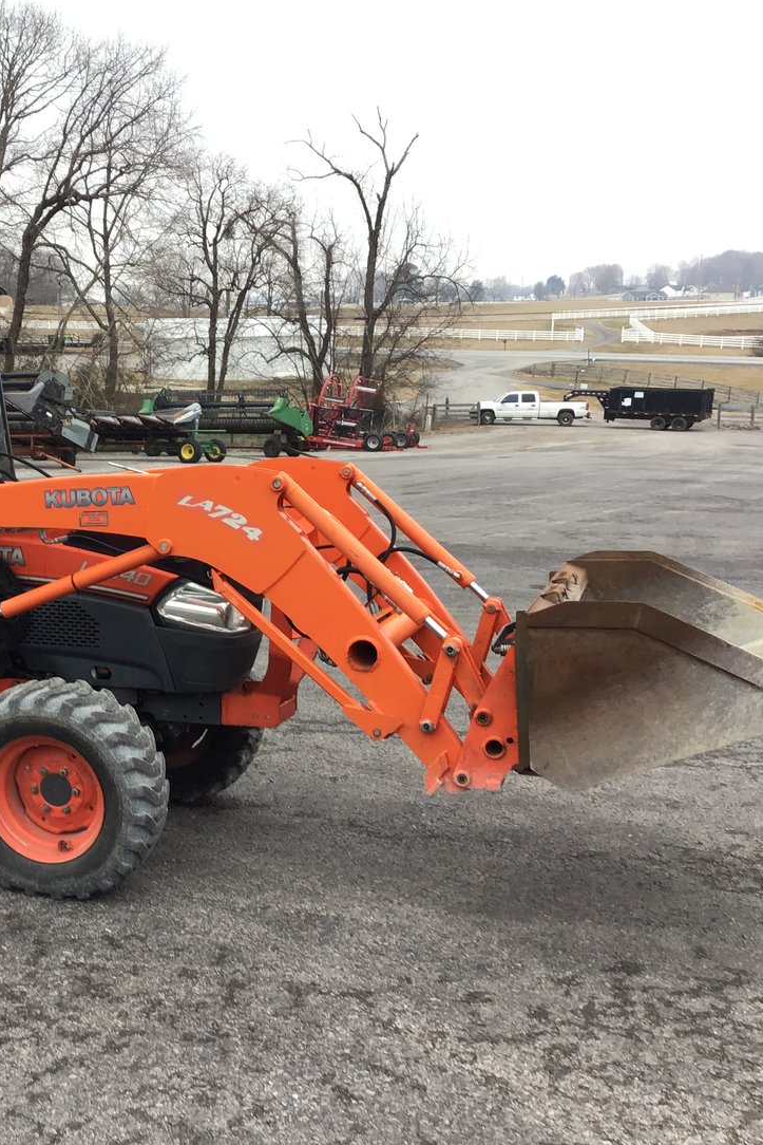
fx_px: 1430
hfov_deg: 28.9
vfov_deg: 43.6
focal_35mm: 45
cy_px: 596
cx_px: 103
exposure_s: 1/60
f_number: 2.4
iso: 25
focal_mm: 3.3
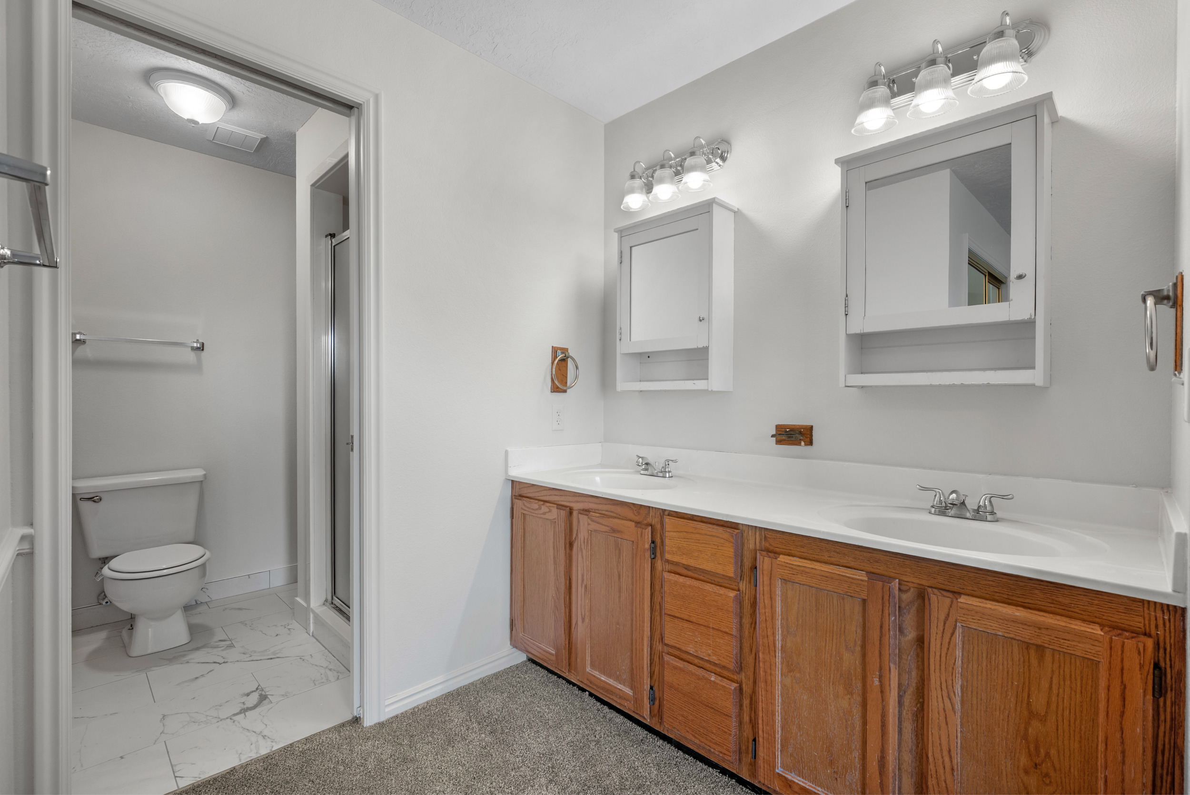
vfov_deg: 73.8
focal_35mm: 16
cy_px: 398
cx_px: 595
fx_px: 529
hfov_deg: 96.7
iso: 500
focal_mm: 16
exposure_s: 1/2
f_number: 8
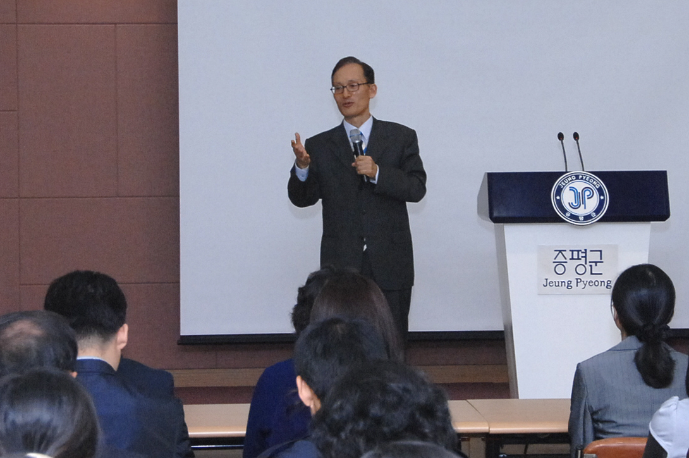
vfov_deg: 11.6
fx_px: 2256
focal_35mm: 118
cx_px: 377
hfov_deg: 17.4
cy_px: 131
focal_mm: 40
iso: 800
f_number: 6.7
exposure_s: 1/60
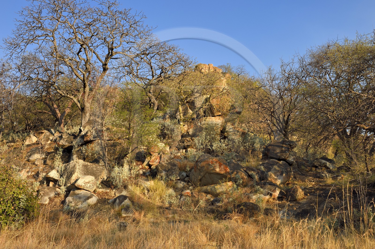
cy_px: 124
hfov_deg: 50.7
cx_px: 188
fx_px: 395
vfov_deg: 35.0
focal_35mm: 38
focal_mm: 38
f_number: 9
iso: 200
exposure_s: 1/400
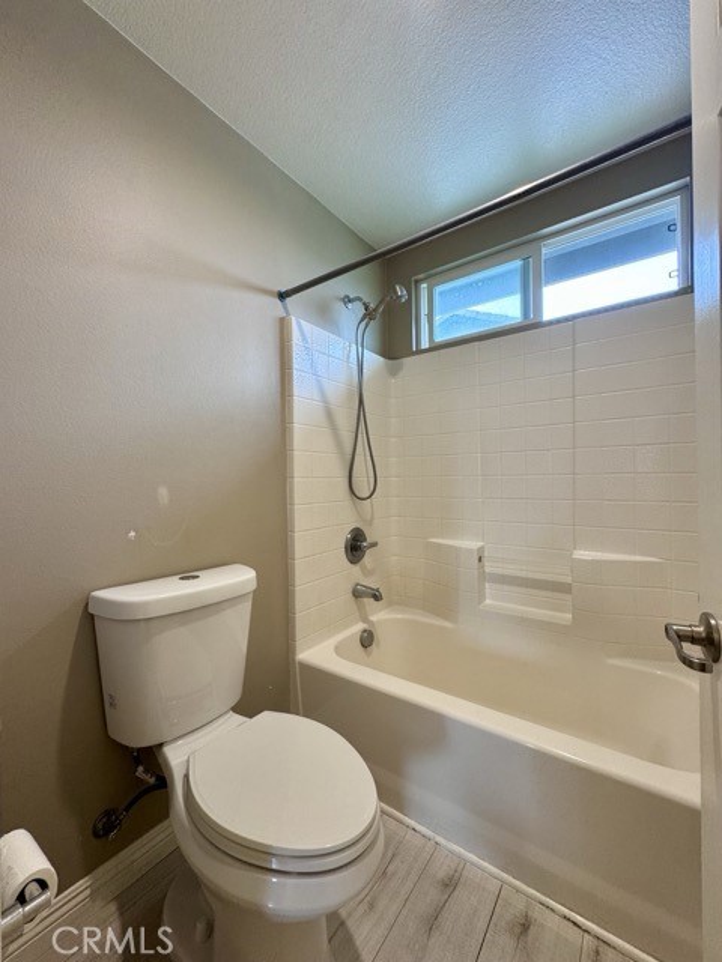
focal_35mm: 14
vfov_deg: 102.1
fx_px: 389
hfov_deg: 85.7
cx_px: 361
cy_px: 481
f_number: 2.2
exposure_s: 1/120
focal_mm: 2.22
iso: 125
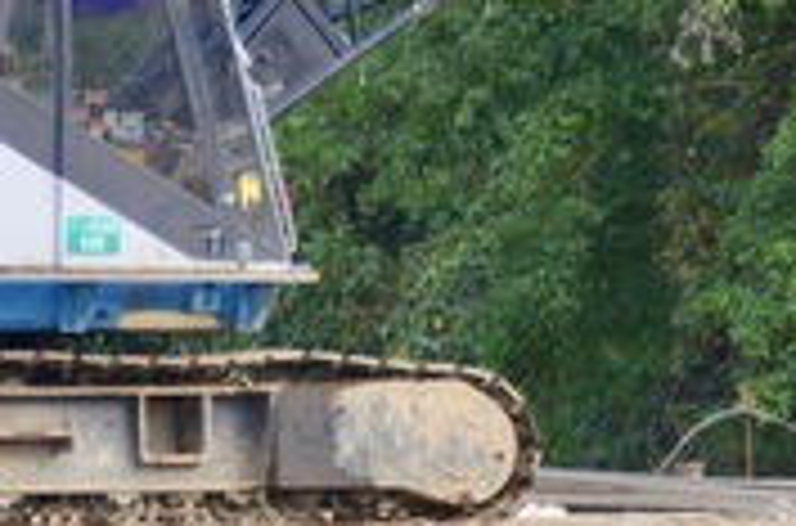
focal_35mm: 383
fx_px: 8446
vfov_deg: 3.6
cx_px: -153
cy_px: 263
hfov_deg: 5.4
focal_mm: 58
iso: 250
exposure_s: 1/500
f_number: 5.6
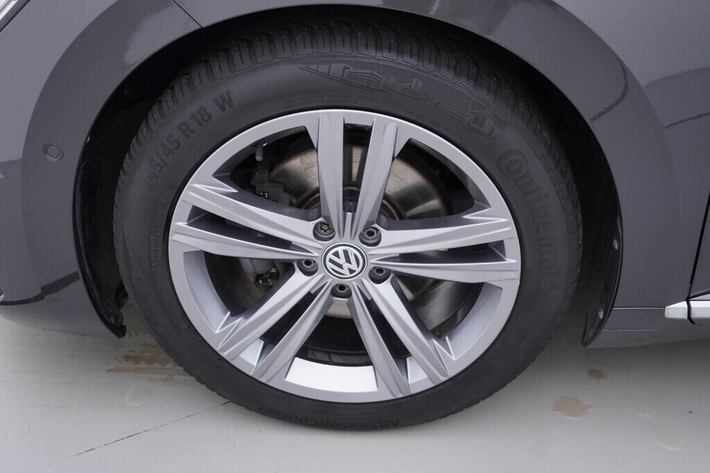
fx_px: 710
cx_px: 355
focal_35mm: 36
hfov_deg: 53.1
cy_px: 236
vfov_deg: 36.9
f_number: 3.2
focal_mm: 24
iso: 125
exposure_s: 1/50
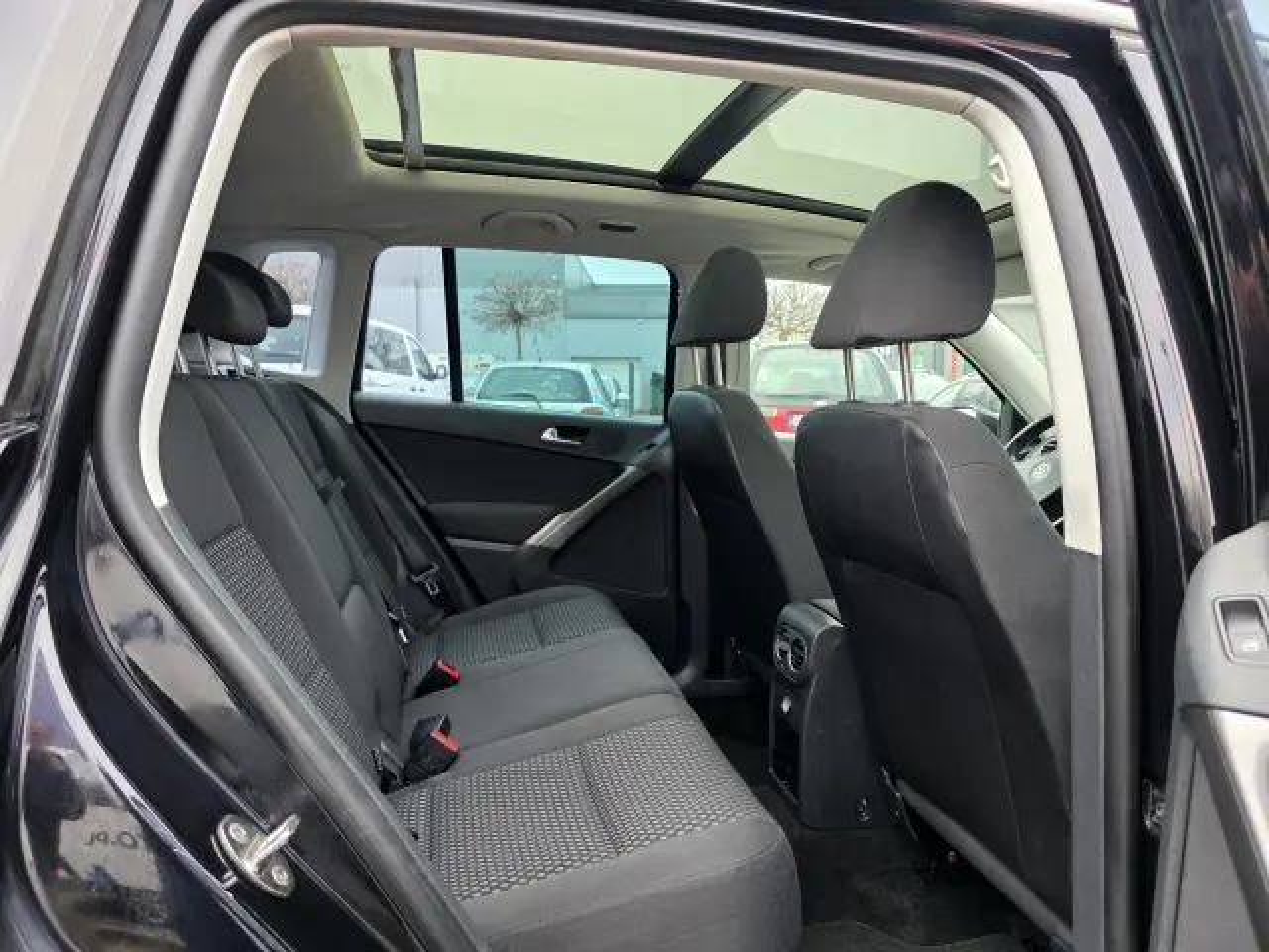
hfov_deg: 73.9
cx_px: 634
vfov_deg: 58.9
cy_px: 476
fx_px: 843
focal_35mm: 23
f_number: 1.7
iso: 160
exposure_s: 1/100
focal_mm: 6.3
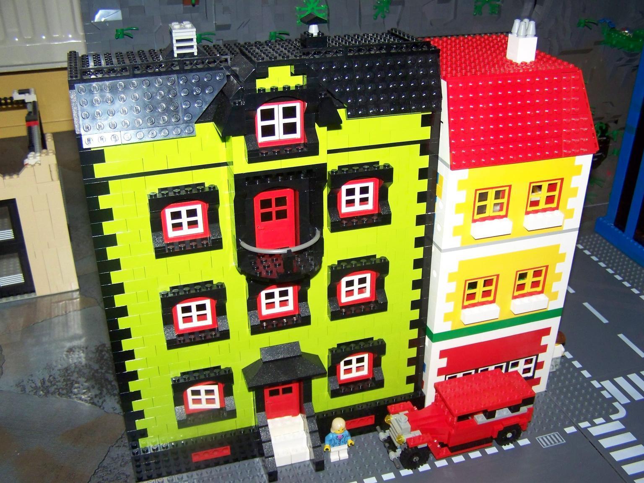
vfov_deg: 37.7
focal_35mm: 38
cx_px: 322
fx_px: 707
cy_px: 242
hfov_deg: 49.0
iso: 200
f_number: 2.8
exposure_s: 1/30
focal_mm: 6.3
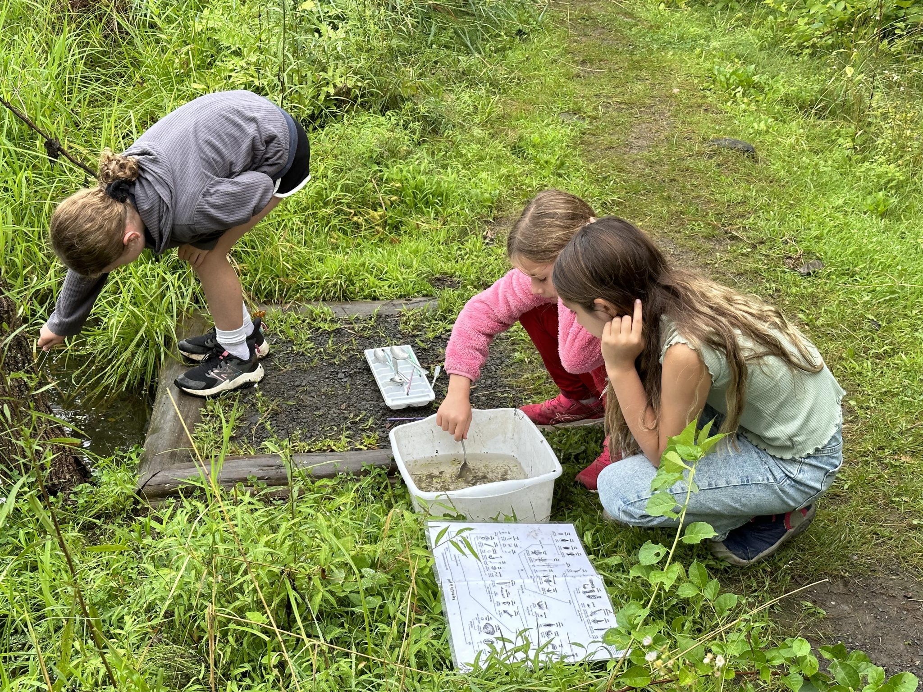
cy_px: 346
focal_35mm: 48
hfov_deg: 39.7
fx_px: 1280
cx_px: 462
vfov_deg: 30.3
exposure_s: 1/426
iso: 64
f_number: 1.78
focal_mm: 6.86
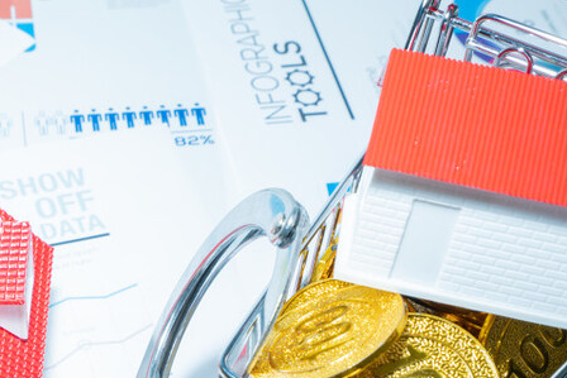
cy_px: 464
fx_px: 1308
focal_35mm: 83
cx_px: 39
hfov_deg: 23.7
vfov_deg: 15.8
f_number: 11
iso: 400
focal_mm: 31
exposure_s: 1/80
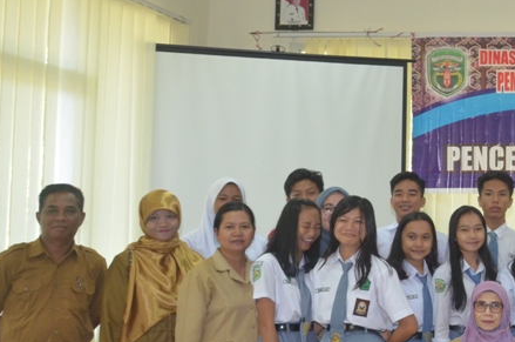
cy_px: 161
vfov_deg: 21.5
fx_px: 900
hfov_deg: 28.4
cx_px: 592
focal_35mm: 63
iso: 1250
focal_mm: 18
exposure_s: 1/60
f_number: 8
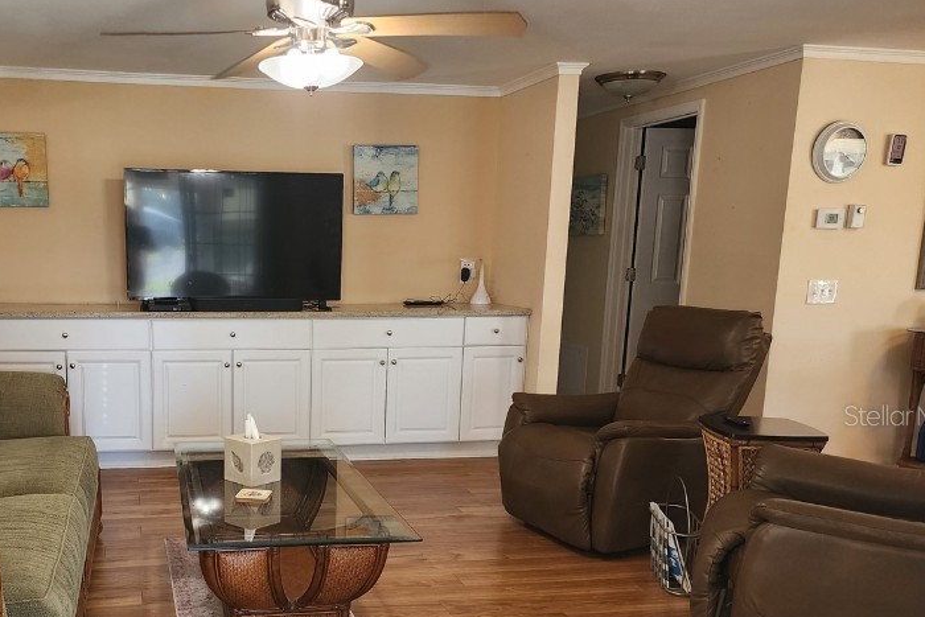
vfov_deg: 37.4
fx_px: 899
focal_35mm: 35
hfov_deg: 53.1
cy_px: 415
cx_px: 292
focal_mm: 6.4
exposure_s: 1/120
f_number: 1.8
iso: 320
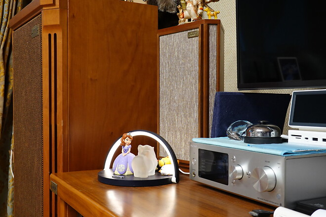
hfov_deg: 44.5
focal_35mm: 44
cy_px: 108
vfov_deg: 30.5
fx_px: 398
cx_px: 163
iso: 800
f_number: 4
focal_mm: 16.21
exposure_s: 1/30
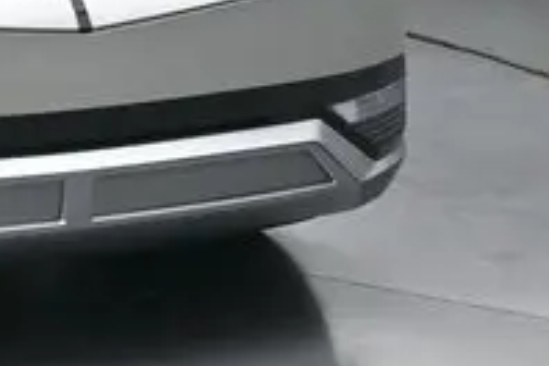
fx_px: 2667
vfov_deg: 7.6
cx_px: -555
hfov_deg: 10.7
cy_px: -270
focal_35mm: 175
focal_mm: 22.5
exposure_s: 1/125
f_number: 7.1
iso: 800
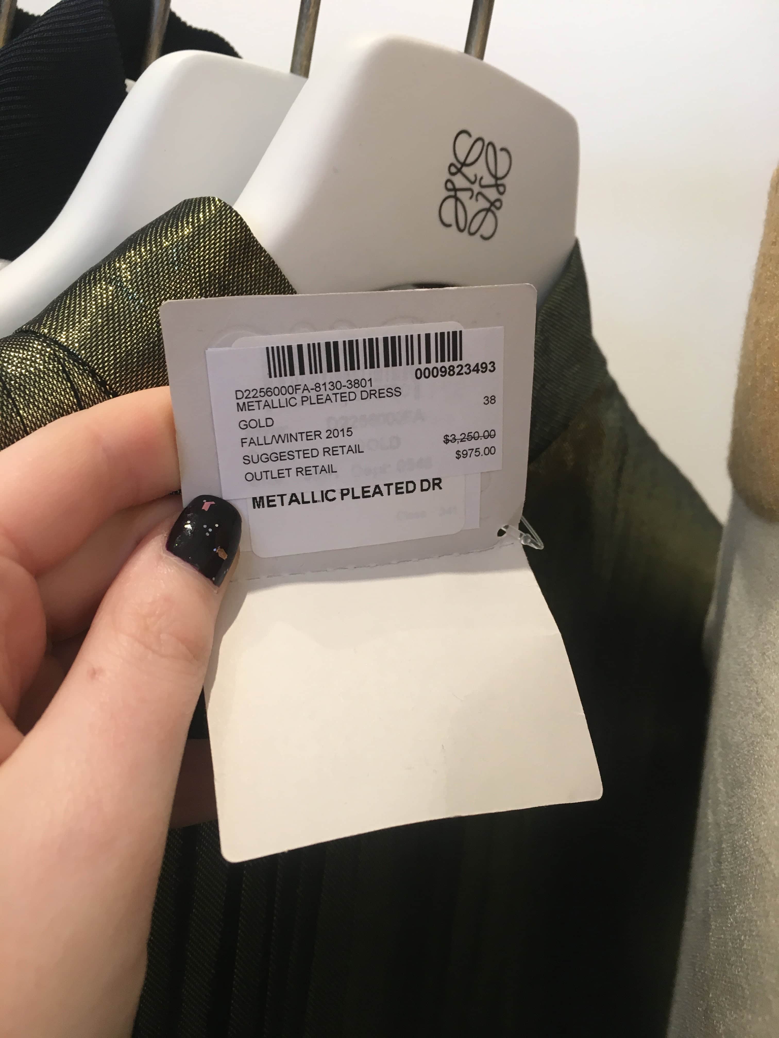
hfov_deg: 48.2
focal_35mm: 29
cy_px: 519
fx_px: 870
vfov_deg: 61.7
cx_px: 390
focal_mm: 4.2
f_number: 2.2
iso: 50
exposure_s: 1/30
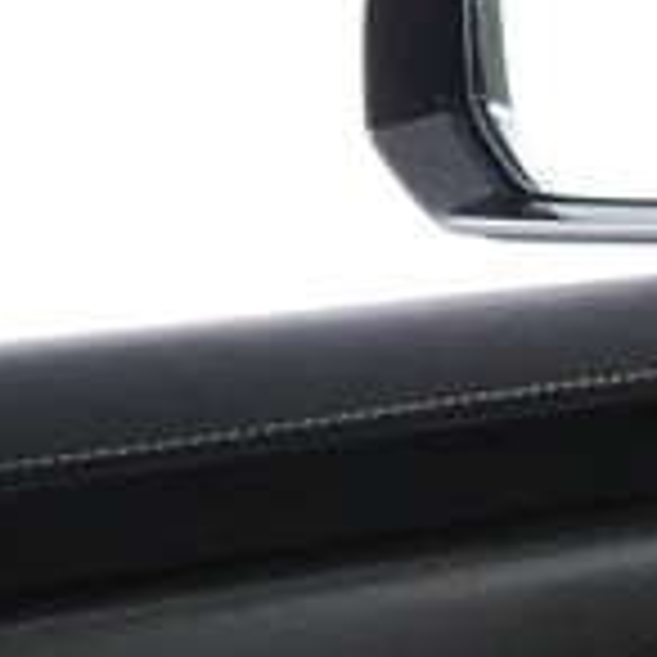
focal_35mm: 226
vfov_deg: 7.6
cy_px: 1048
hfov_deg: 5.8
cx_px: 3195
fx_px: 4853
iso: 4000
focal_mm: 16
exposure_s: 1/50
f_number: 3.5
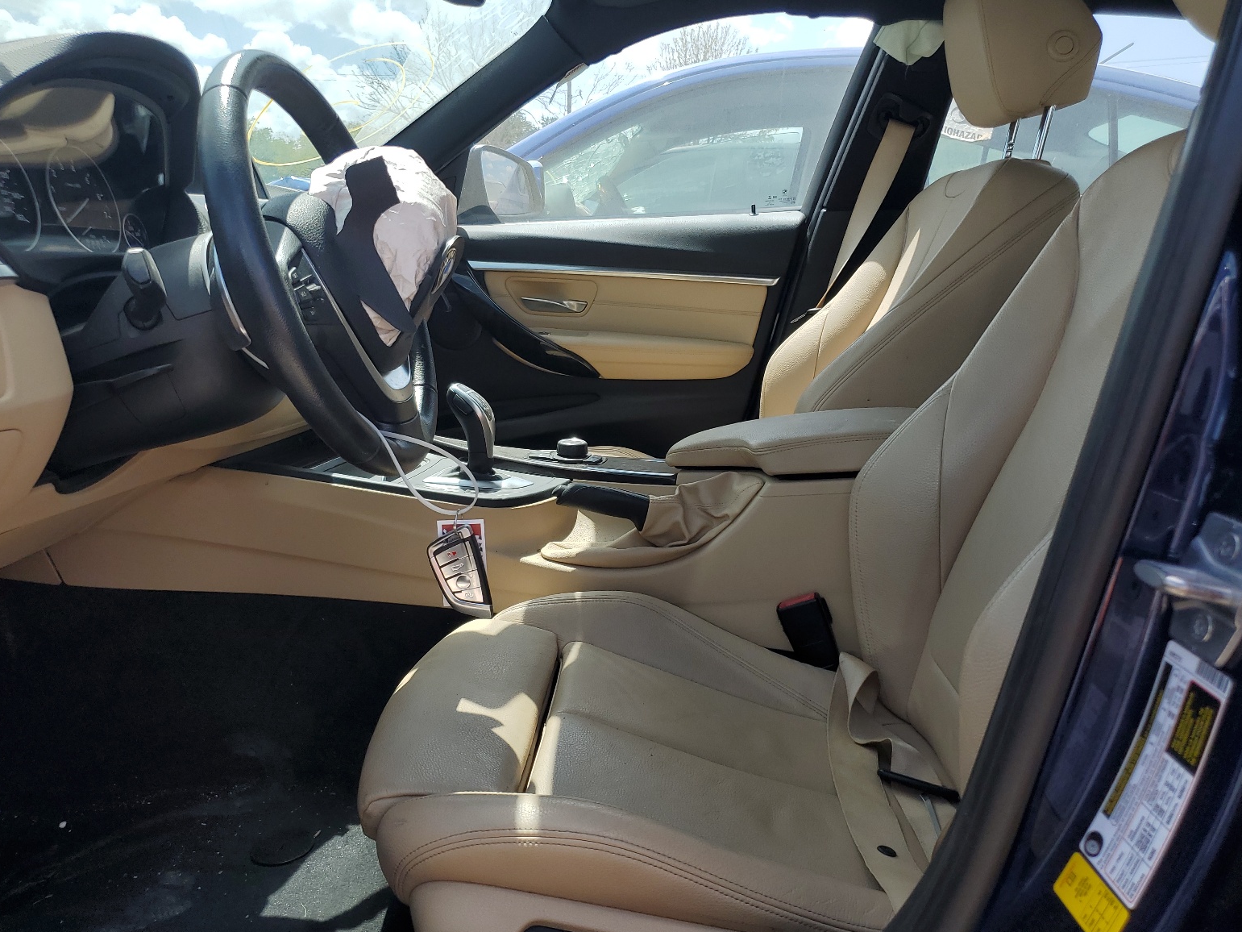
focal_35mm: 27
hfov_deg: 65.3
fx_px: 969
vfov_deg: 51.4
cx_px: 621
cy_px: 458
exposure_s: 1/1667
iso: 50
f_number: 1.5
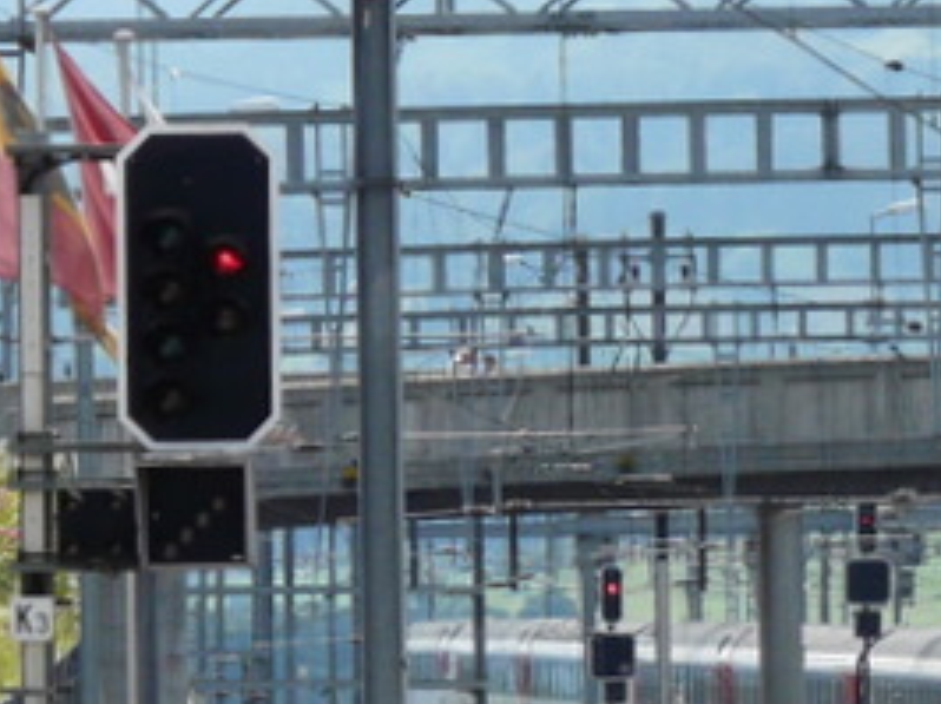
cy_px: 761
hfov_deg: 4.2
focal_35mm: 474
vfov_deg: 3.1
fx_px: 12874
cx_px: 1624
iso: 100
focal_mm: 20.6
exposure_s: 1/400
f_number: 5.6
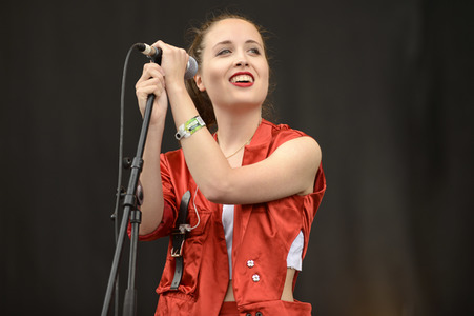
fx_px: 2631
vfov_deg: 6.9
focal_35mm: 200
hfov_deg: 10.3
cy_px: 158
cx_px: 237
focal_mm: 200
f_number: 3.2
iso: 200
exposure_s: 1/320
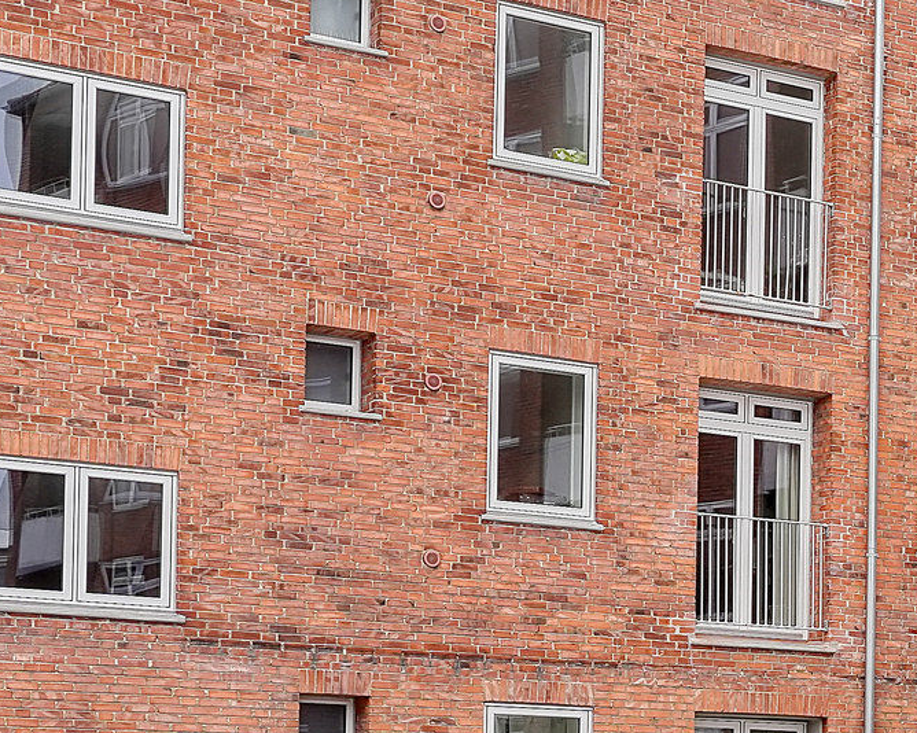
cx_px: 1293
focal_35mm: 97
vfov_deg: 15.4
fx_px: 2632
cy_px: 814
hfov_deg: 18.0
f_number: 8
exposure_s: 1/80
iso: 400
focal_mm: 23
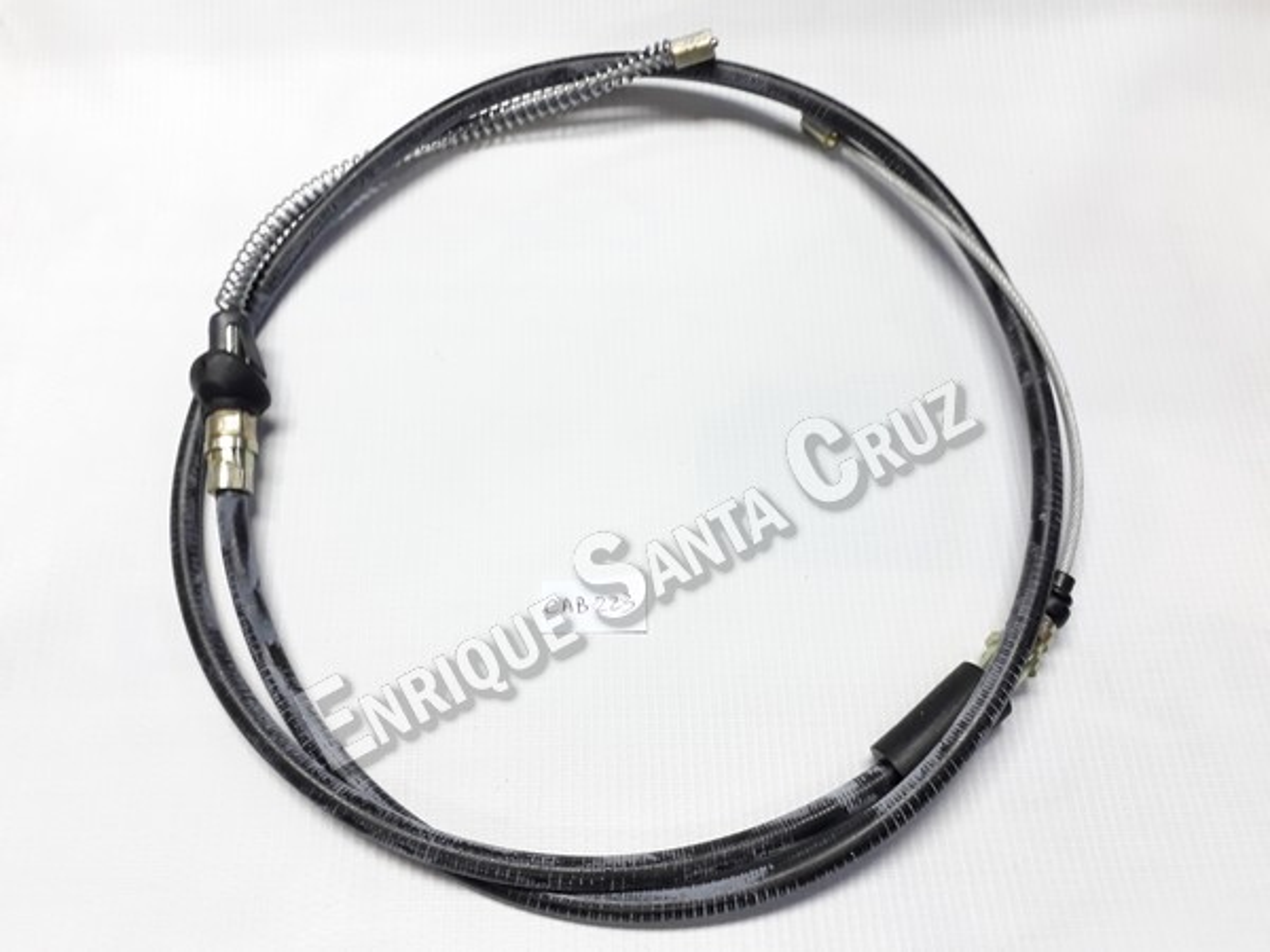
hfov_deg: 65.3
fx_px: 991
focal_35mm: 27
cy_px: 476
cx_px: 635
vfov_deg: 51.4
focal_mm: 3.6
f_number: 1.9
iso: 160
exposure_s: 1/33
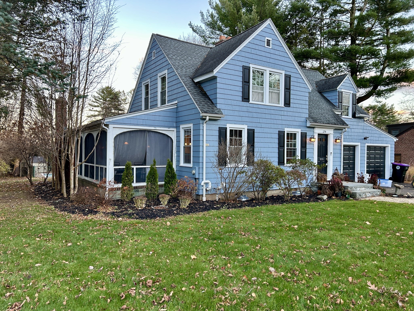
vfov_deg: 53.1
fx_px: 311
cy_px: 156
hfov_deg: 67.3
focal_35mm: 26
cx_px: 207
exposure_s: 1/121
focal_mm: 5.7
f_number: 1.5
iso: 80
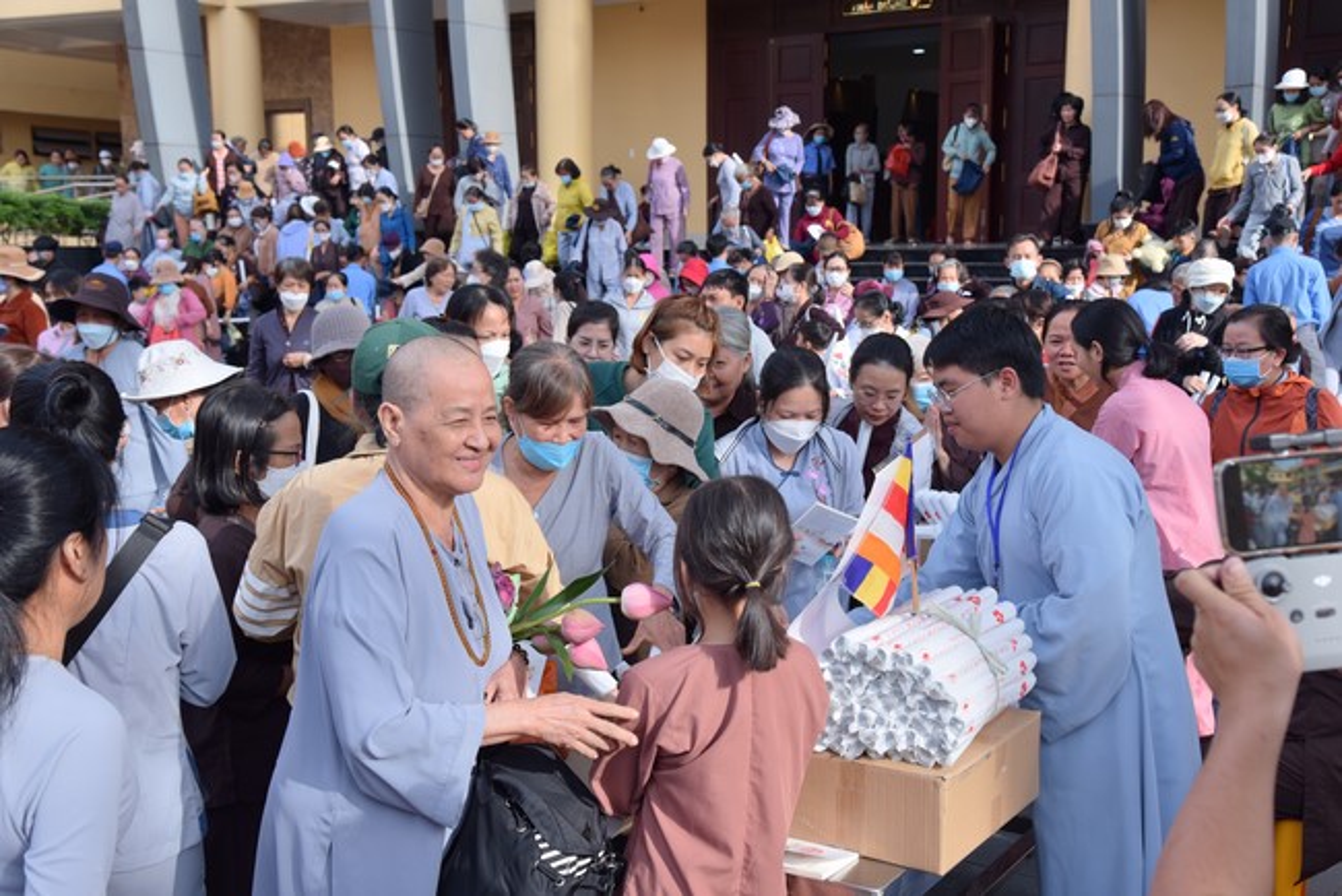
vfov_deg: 30.5
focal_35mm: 44
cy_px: 448
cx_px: 671
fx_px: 1641
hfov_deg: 44.5
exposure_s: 1/200
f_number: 8
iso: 100
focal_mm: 44
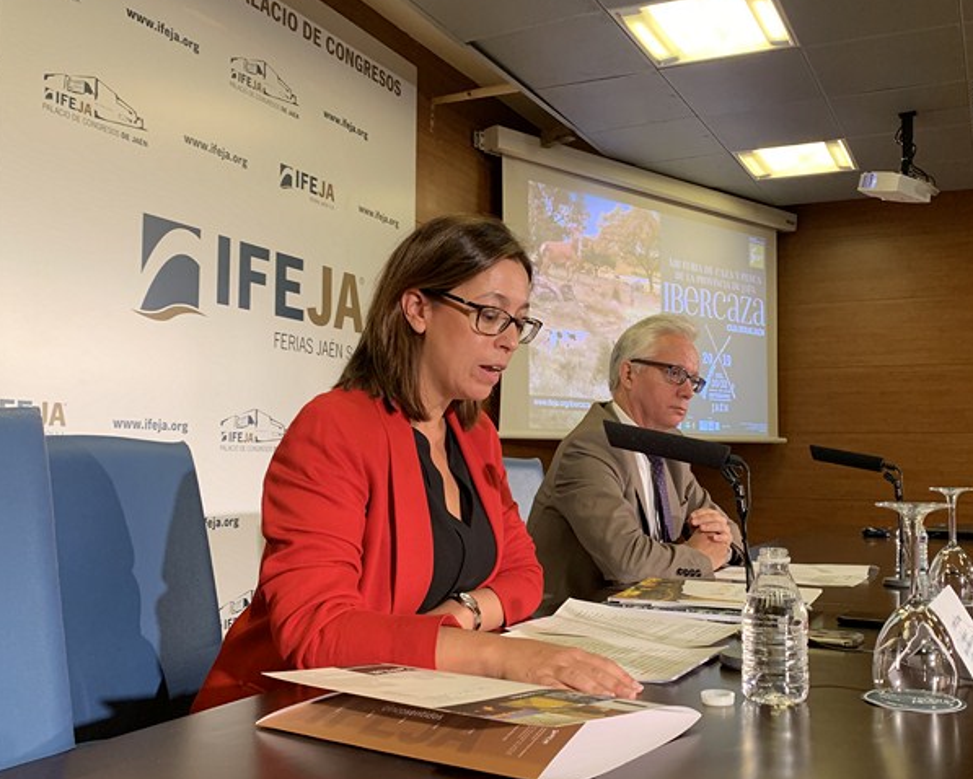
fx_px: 979
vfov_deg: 43.4
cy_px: 412
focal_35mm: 34
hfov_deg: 52.4
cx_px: 590
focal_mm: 4.25
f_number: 1.8
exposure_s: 1/50
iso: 125
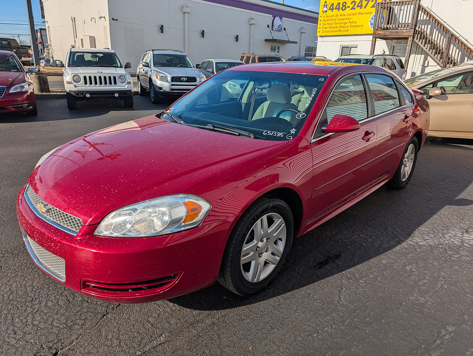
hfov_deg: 71.5
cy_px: 178
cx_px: 236
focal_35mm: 24
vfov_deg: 56.9
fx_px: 328
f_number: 1.68
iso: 21
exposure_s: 1/1923
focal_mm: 6.9
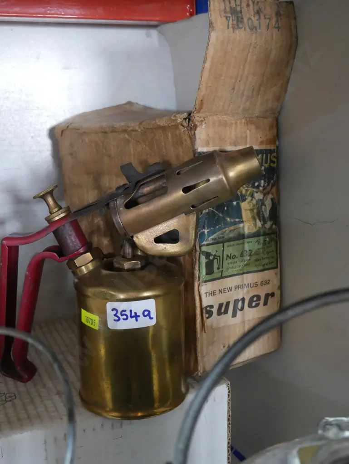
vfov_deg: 42.9
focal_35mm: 44
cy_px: 232
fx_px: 591
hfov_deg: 32.9
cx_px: 174
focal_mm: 22
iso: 3200
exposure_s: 1/60
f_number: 4.7
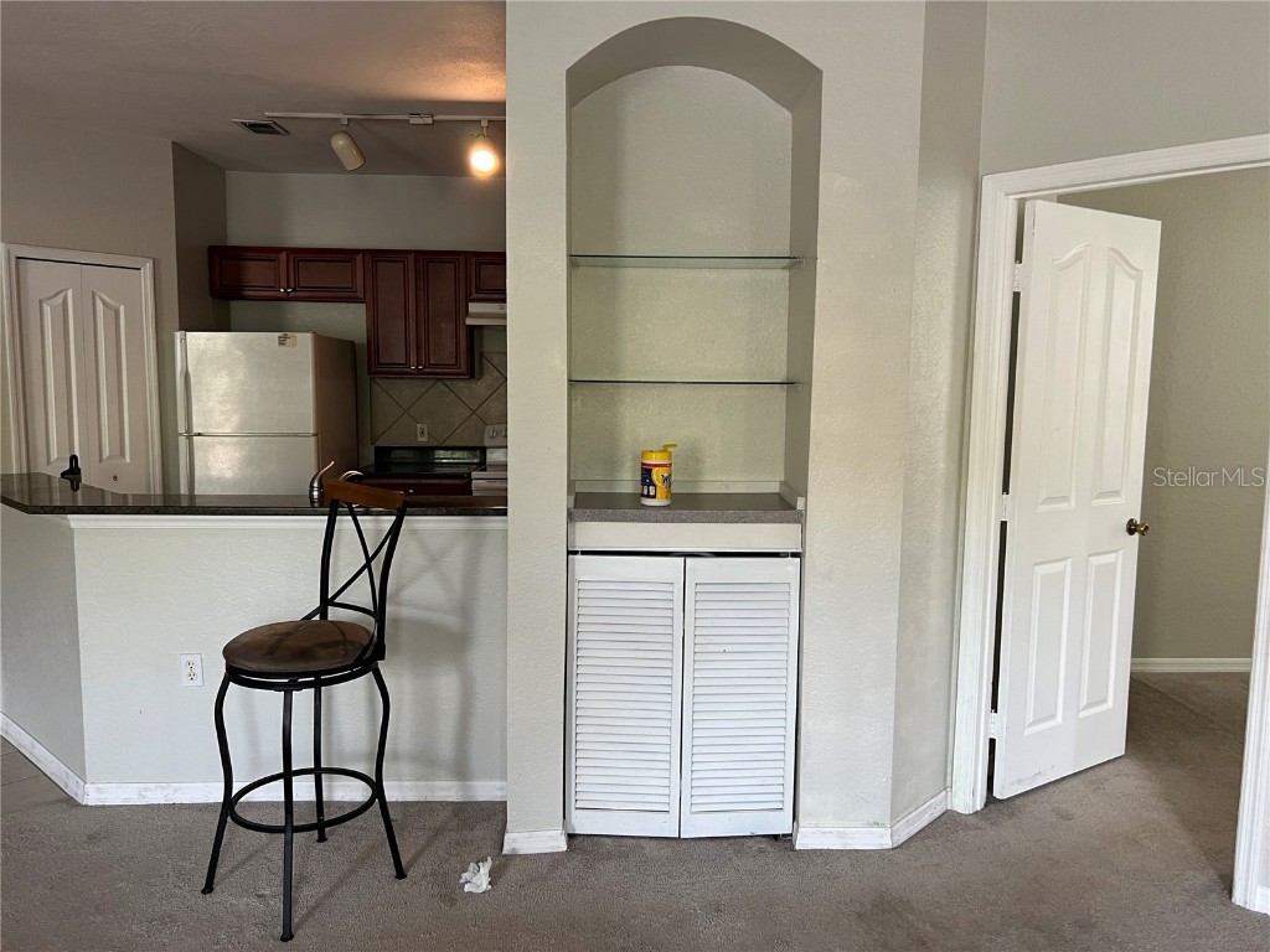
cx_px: 635
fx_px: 954
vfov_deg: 53.1
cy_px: 476
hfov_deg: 67.3
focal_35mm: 26
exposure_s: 1/60
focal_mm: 5.7
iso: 100
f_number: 1.5
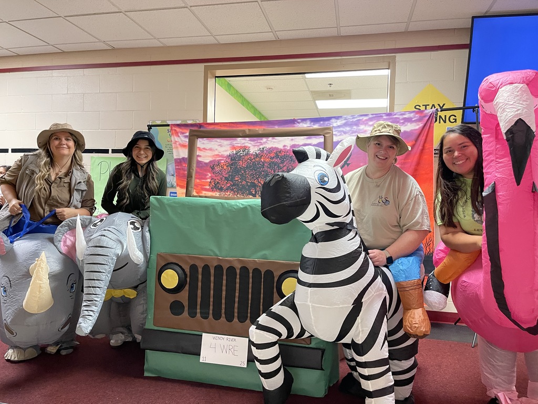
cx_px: 269
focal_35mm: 25
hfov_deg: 69.4
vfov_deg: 54.9
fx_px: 389
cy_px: 202
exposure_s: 1/60
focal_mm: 5.1
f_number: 1.6
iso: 320
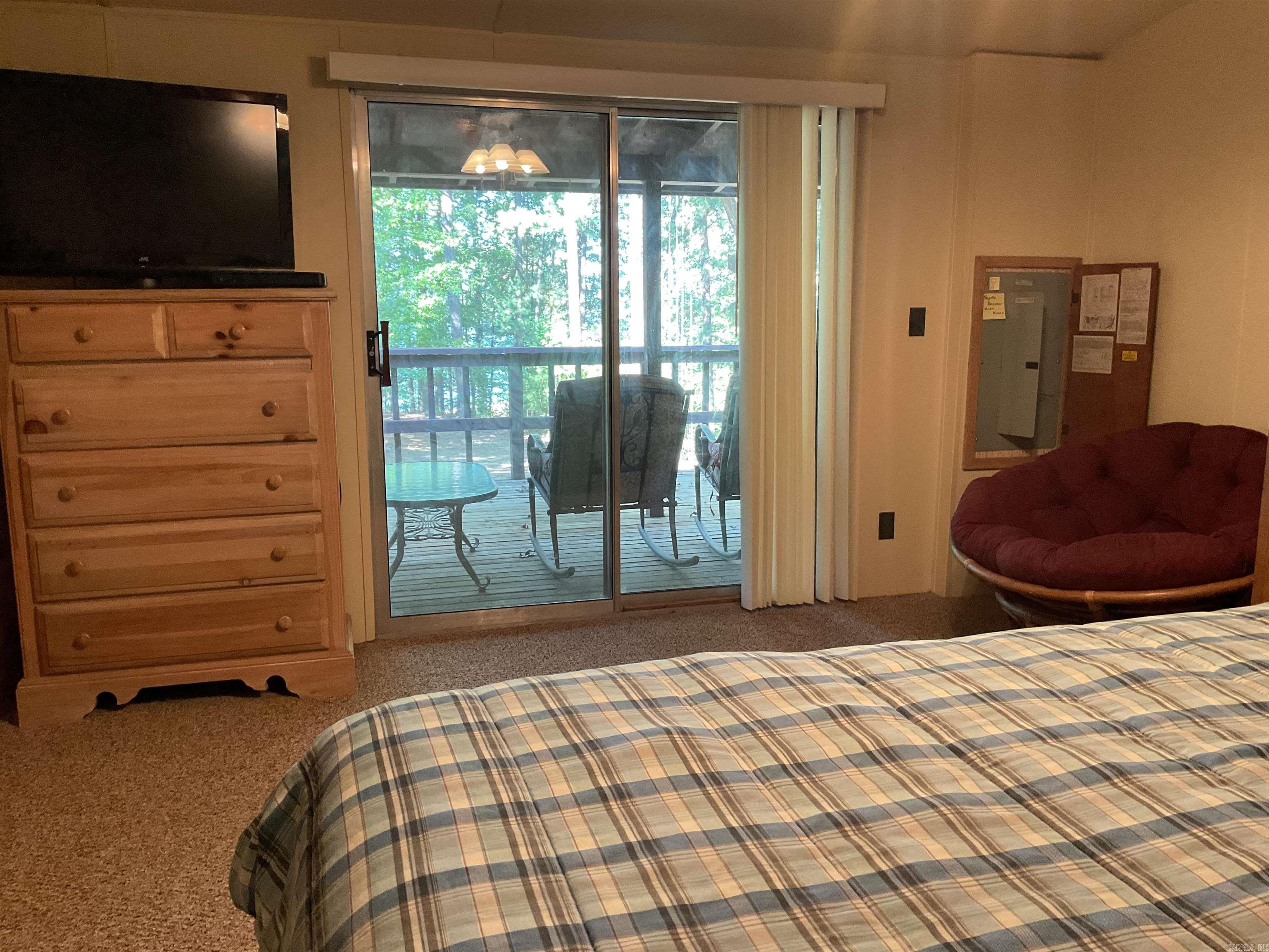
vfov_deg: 48.2
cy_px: 476
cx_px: 634
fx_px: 1063
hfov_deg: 61.7
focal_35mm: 29
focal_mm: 3
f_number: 1.8
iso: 160
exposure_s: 1/60
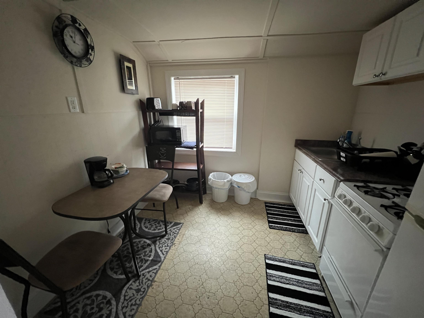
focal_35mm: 13
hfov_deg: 106.2
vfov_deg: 89.9
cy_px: 159
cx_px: 212
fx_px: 159
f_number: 1.8
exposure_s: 1/56
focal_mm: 1.57
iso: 1000
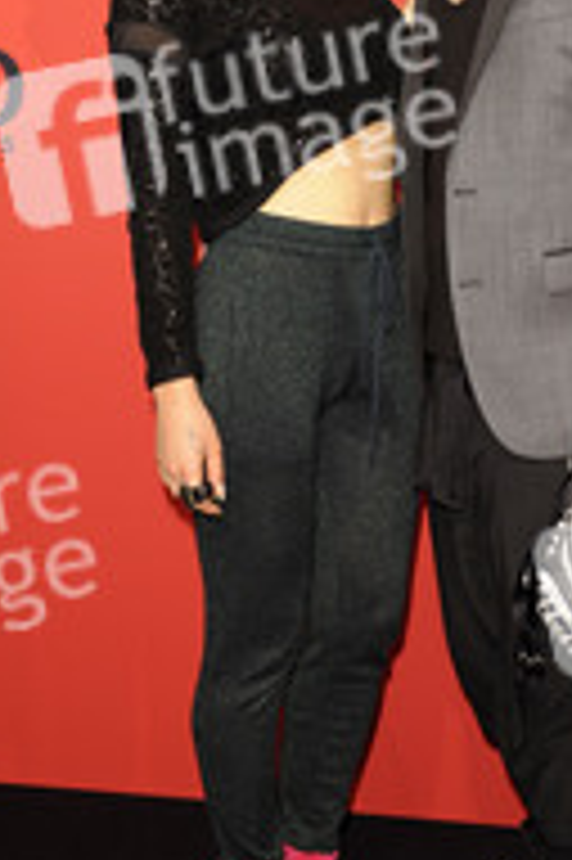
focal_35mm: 92
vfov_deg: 22.1
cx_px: 356
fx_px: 2196
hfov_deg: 14.8
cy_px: 347
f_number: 5.6
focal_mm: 44
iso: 1000
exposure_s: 1/160
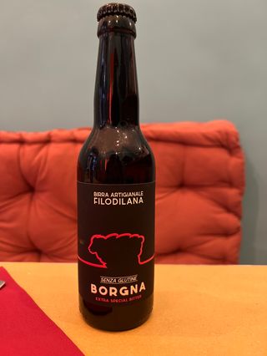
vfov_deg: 67.3
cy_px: 178
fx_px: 267
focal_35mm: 26
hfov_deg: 53.1
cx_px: 134
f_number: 1.5
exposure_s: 1/33
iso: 500
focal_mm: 5.7
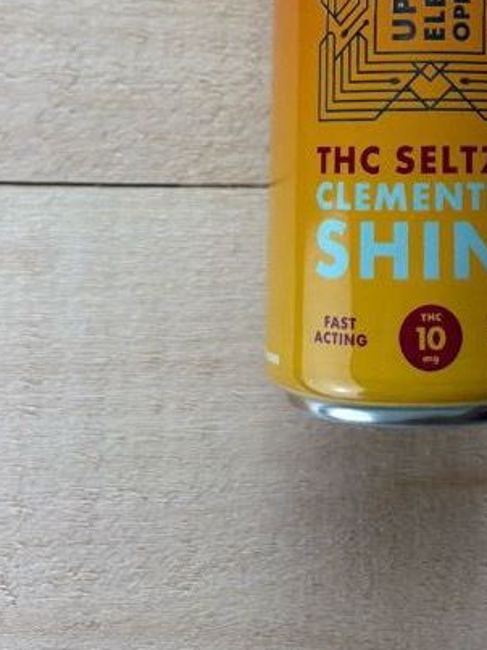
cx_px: 422
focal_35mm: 54
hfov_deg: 26.3
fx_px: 1013
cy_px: 6
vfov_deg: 32.8
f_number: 1.6
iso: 40
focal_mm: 5.96
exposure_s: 1/268
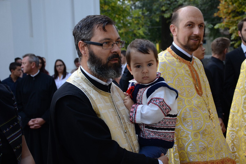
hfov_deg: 29.9
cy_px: 82
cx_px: 123
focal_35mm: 68
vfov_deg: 20.2
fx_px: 461
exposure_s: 1/100
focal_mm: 45
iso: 320
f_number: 5
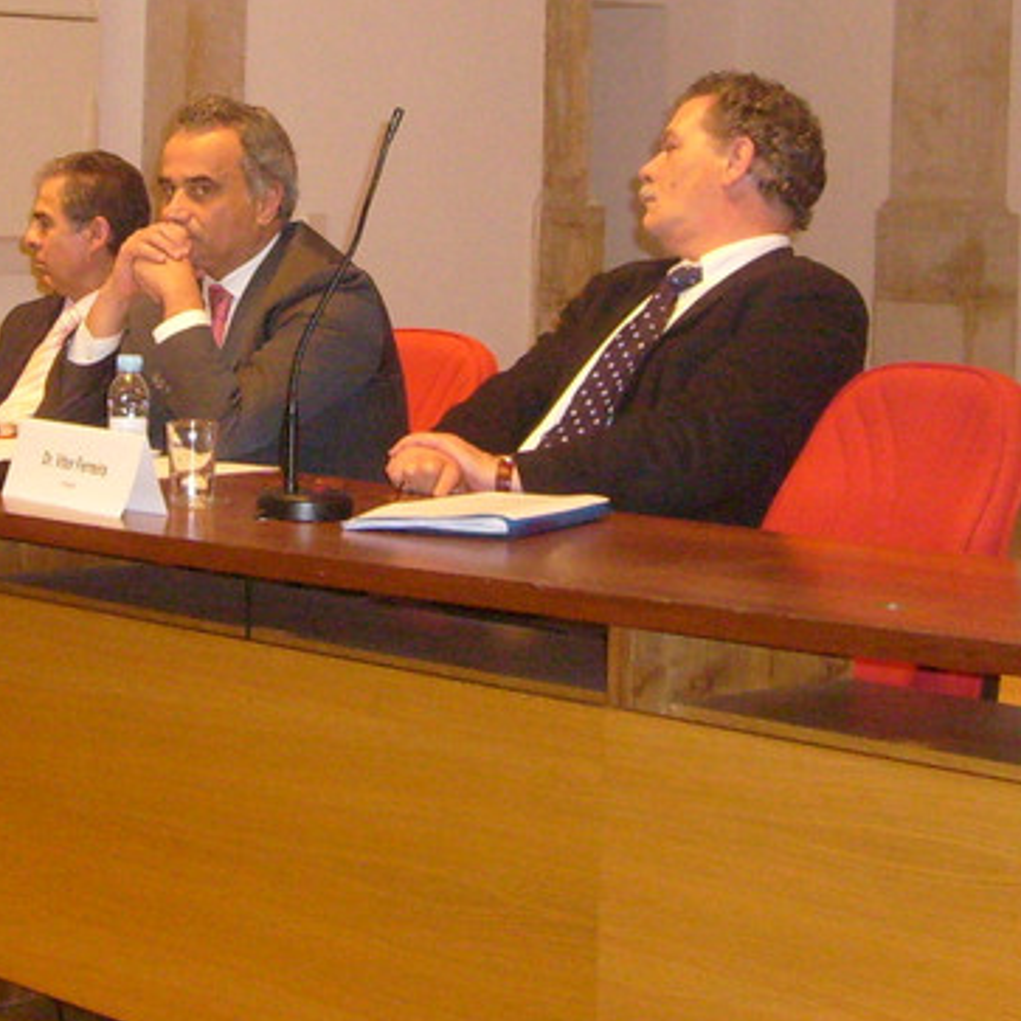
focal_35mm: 91
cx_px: 271
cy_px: 194
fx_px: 3037
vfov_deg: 18.9
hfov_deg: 19.0
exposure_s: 1/45
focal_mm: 5.8
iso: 200
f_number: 2.8
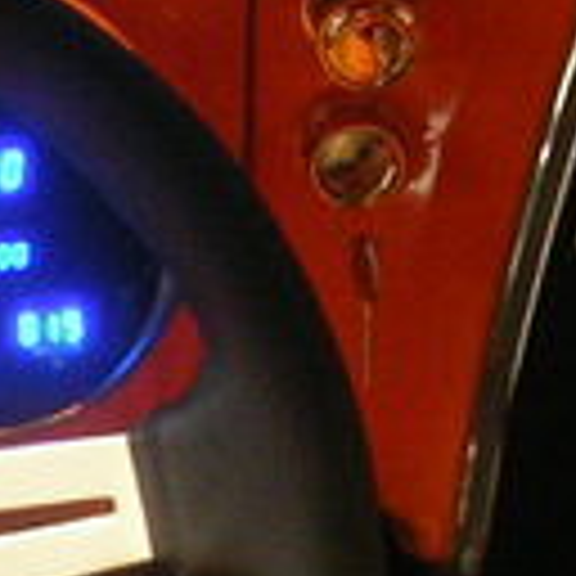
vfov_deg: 10.4
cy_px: 518
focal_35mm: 168
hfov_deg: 10.2
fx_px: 3163
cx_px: -162
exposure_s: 1/2
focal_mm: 6.3
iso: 146
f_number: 3.5
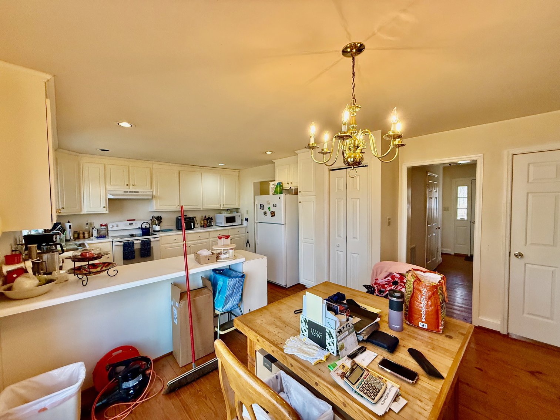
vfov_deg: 85.7
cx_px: 280
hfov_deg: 102.1
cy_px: 210
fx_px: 227
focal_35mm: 14
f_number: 2.2
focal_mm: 2.22
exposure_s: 1/120
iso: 250
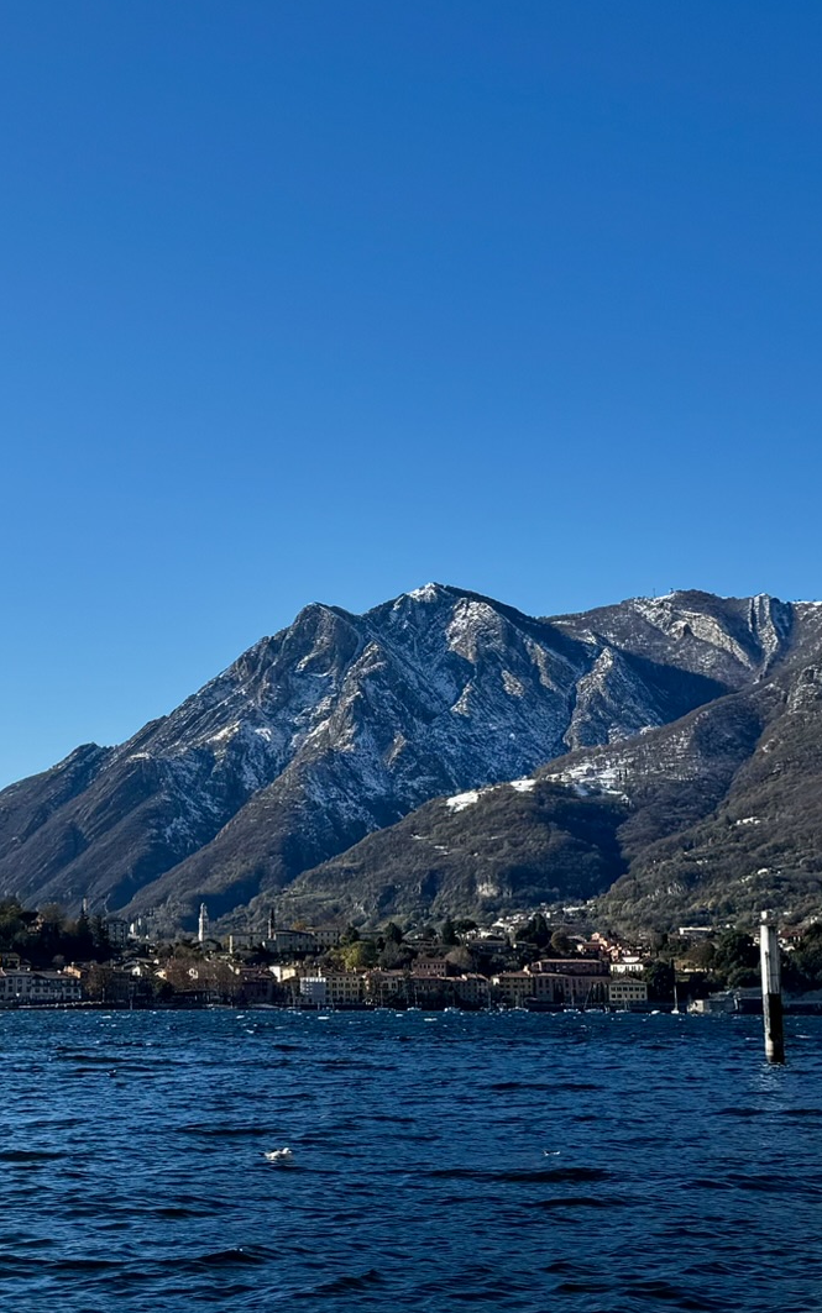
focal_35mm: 49
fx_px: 1755
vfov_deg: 41.0
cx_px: 156
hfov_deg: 25.9
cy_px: 616
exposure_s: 1/4608
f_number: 1.78
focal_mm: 6.76
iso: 80
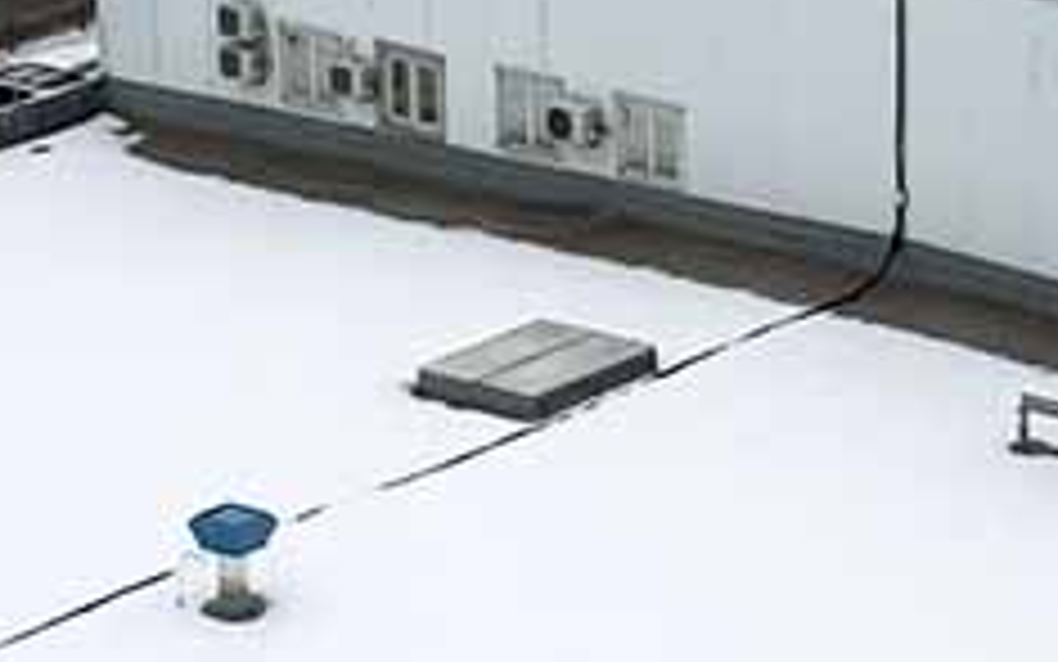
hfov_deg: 8.6
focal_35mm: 244
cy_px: 639
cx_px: 594
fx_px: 7037
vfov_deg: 5.4
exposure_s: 1/80
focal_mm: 125
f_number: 8
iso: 400
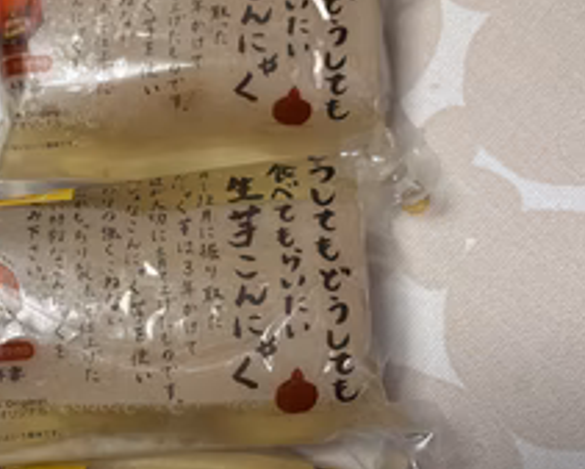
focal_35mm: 48
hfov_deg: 38.1
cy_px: 333
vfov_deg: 31.1
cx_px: 175
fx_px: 831
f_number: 1.6
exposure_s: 1/100
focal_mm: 5.96
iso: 125
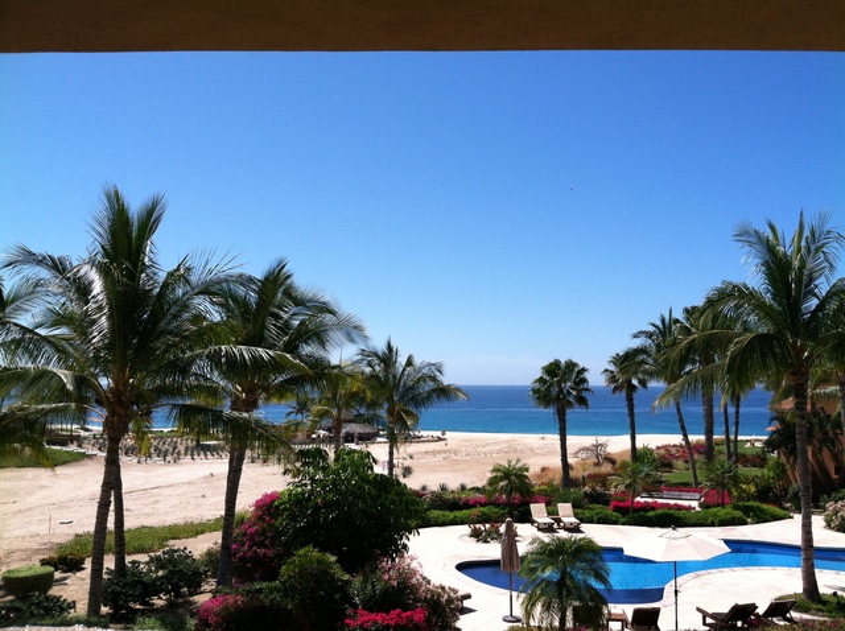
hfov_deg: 52.7
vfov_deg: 40.6
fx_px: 853
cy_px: 316
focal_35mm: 35
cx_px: 422
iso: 80
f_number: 2.8
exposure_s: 1/1667
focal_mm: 3.85
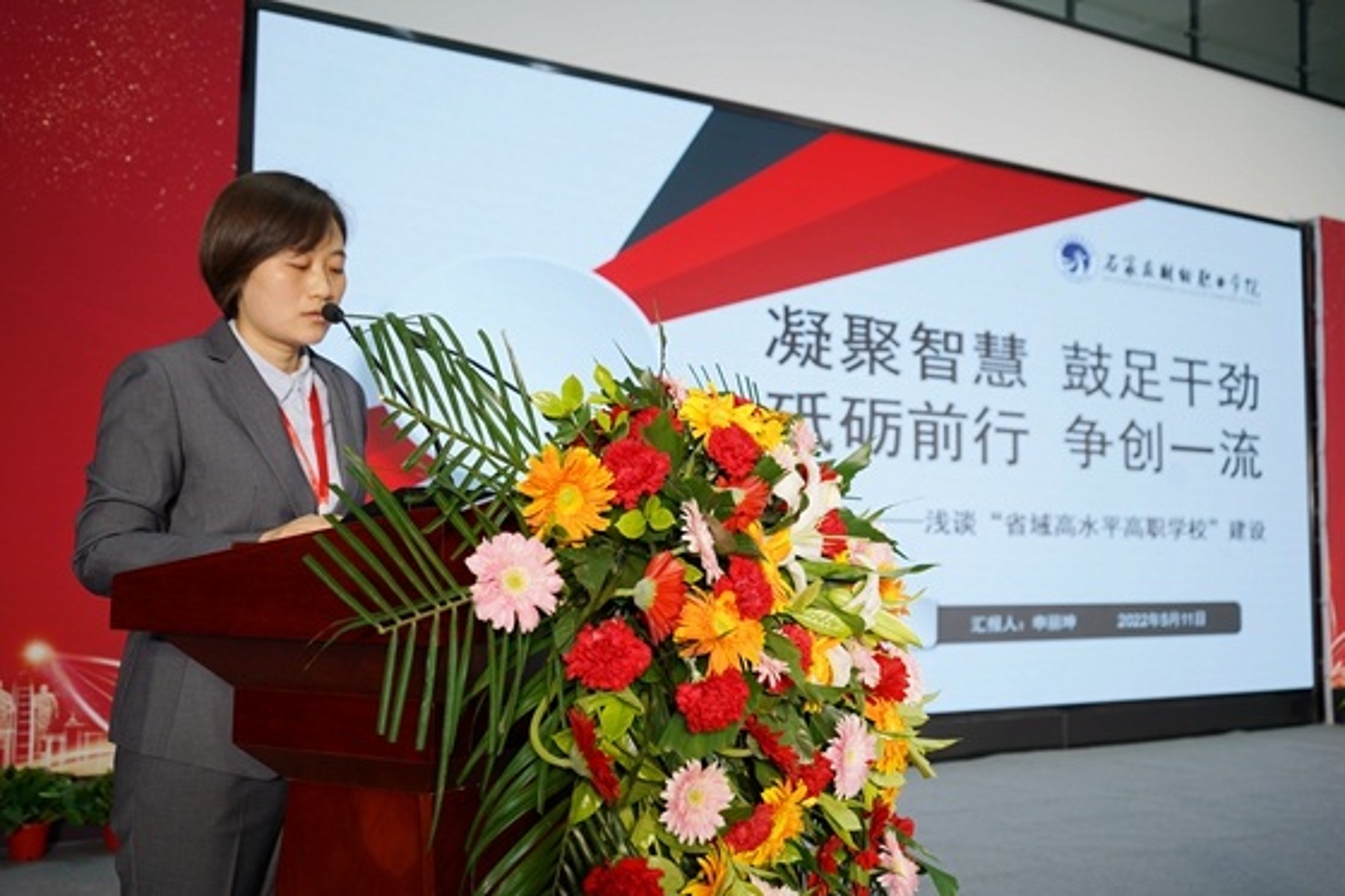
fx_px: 1345
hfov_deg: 53.1
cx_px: 672
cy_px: 448
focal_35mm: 36
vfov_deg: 36.9
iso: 100
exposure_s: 1/50
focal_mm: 36
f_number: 4.5
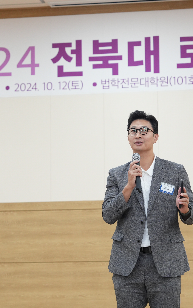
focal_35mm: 109
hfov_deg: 12.0
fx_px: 917
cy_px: 149
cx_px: 134
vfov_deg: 19.1
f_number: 2.8
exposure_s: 1/125
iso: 800
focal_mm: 65
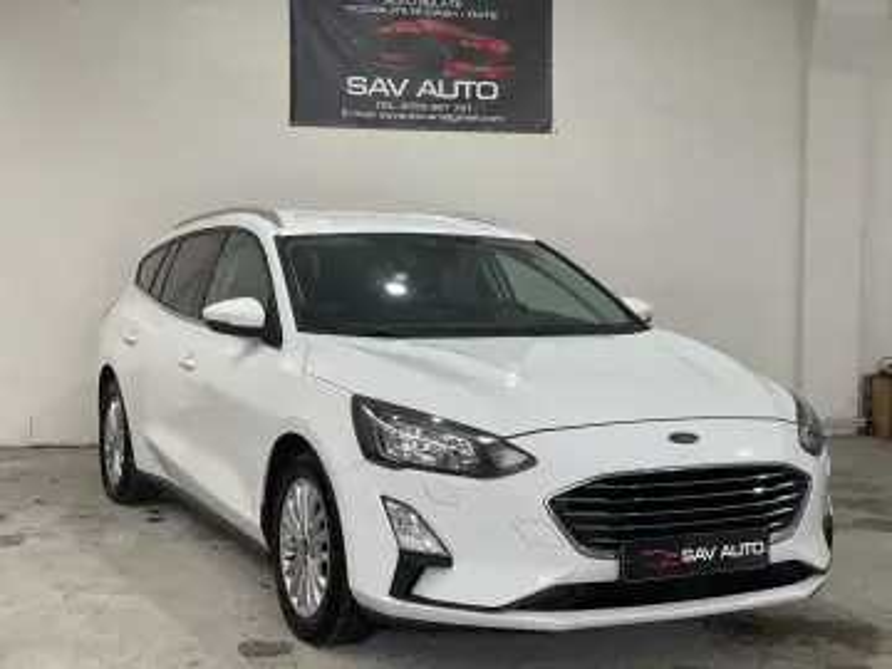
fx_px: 1340
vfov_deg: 28.0
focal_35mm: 52
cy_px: 334
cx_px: 446
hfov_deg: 36.8
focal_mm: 6
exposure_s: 1/100
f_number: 2
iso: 100
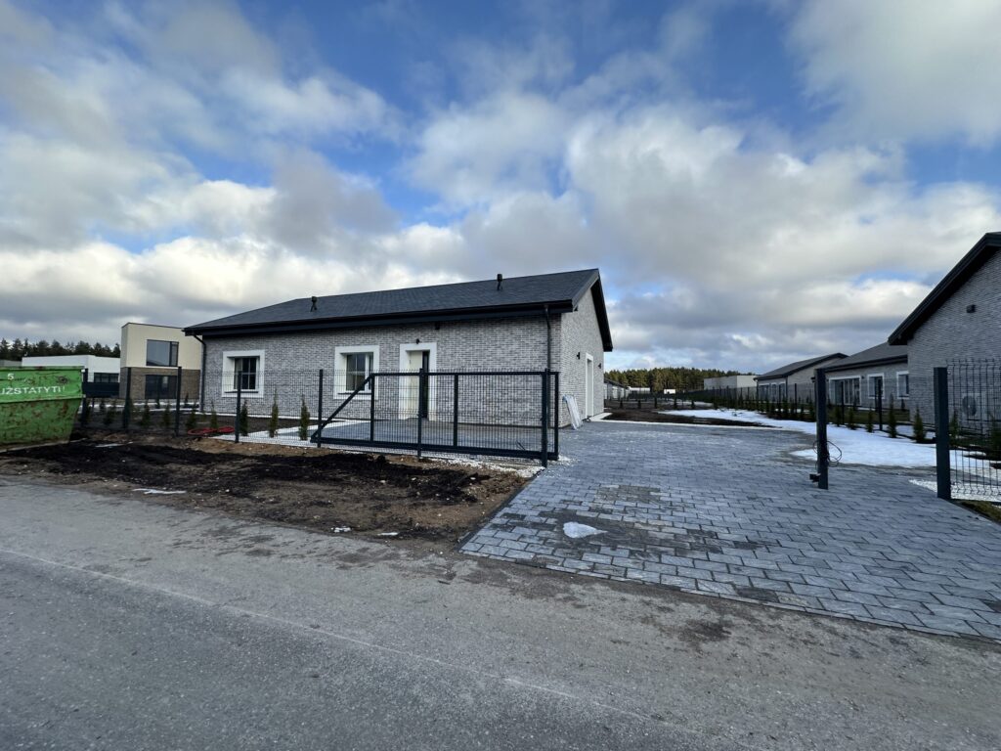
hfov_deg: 102.1
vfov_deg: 85.7
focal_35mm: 14
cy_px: 376
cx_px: 500
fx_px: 405
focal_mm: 2.22
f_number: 2.2
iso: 50
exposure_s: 1/868
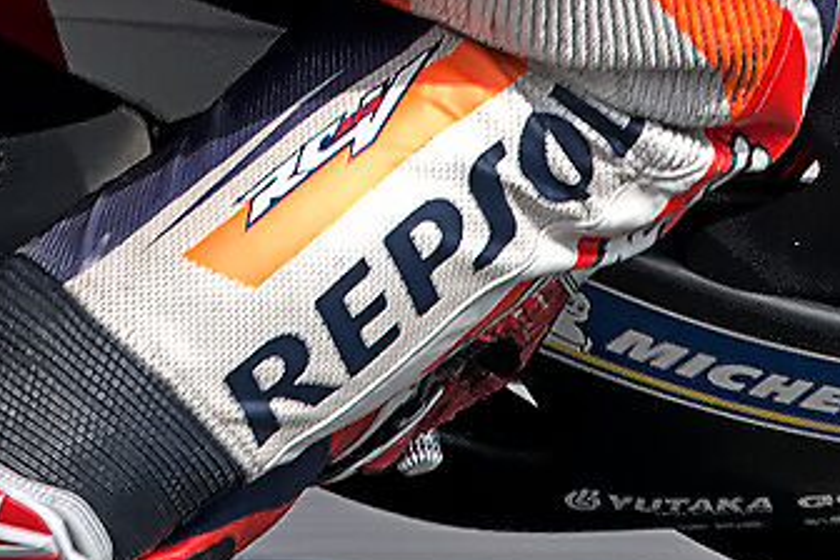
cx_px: -388
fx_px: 64908
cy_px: -488
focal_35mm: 2782
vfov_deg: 0.5
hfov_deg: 0.7
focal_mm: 390
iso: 160
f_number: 11
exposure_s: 1/200
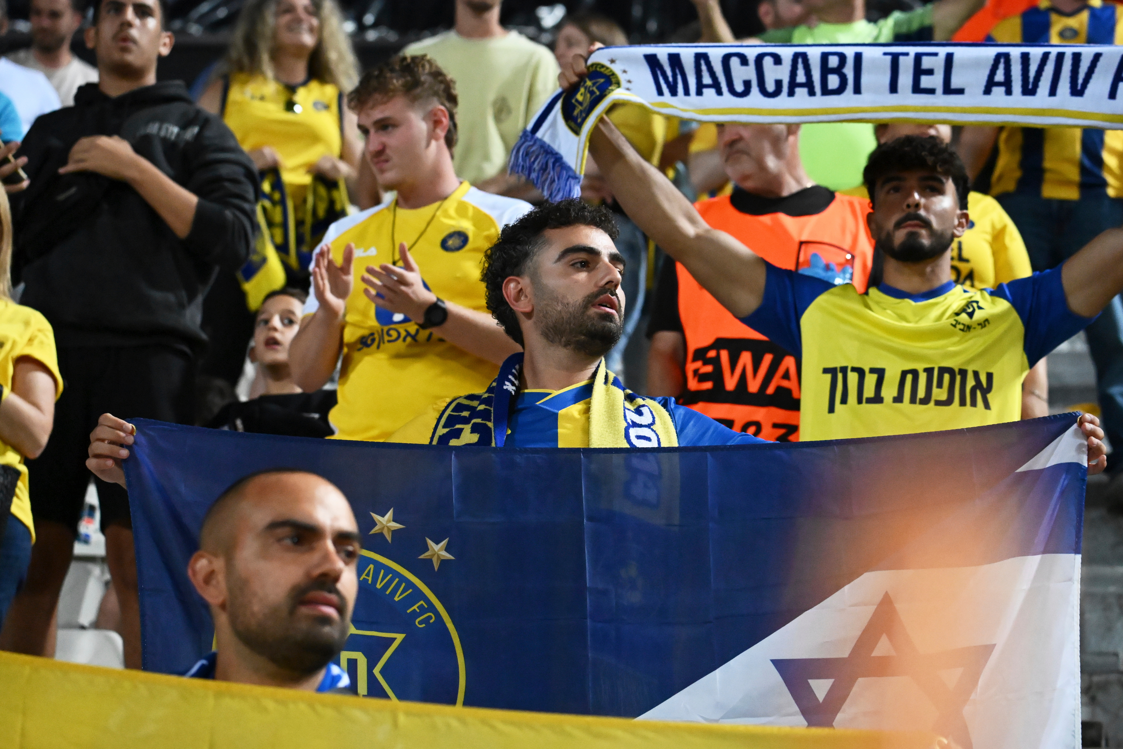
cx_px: 562
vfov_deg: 9.1
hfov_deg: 13.7
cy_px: 374
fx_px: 4679
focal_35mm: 150
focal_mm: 150
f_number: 6.3
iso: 12800
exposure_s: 1/400
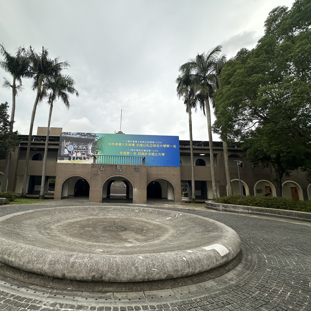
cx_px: 122
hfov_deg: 82.8
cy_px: 155
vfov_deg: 84.0
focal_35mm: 17
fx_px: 173
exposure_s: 1/244
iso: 40
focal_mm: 2.22
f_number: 2.2
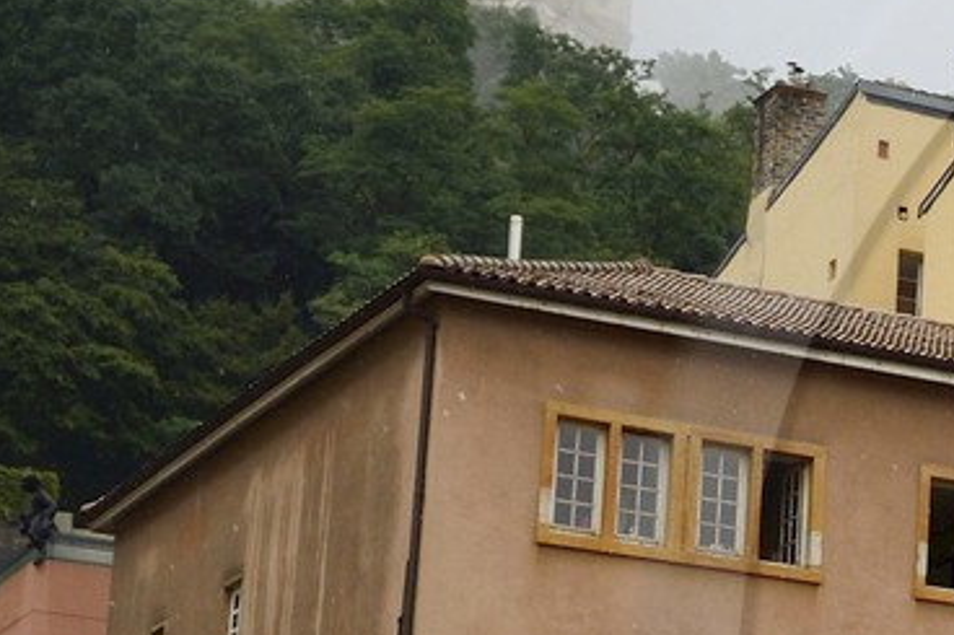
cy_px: 723
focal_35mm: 139
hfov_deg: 13.4
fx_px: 3682
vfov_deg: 9.7
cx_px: 1690
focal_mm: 32
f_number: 4.5
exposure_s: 1/1250
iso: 400
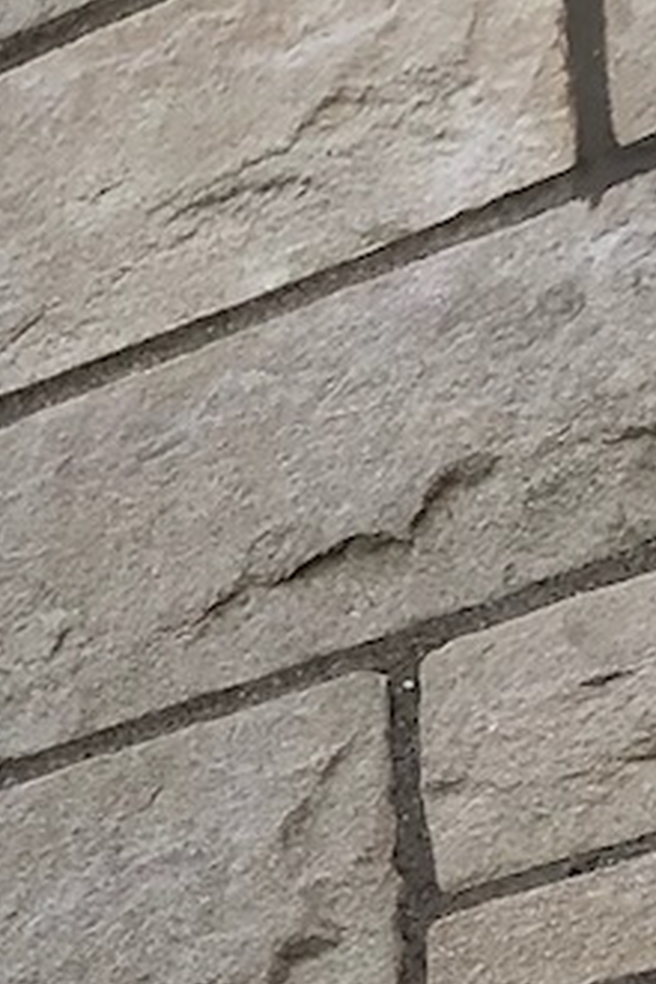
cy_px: 1139
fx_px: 4947
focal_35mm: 181
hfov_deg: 7.4
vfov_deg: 11.2
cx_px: -552
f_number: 1.8
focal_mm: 4
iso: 20
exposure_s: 1/558
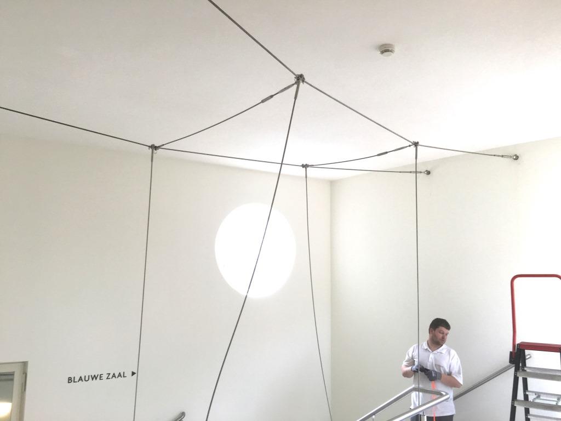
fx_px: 470
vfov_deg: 48.2
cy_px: 210
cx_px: 280
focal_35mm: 29
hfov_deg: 61.7
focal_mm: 4.15
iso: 40
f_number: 2.2
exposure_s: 1/100
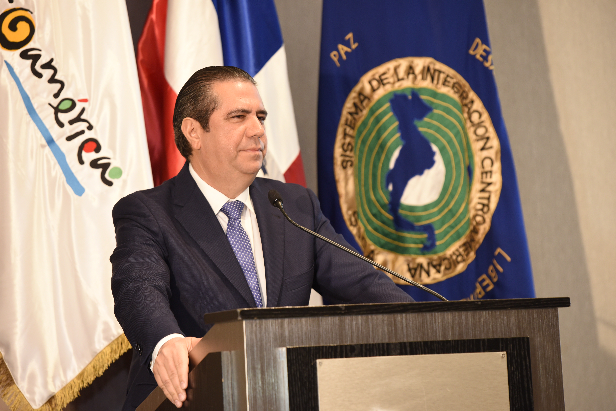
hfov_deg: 11.7
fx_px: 2994
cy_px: 206
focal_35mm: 175
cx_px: 308
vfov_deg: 7.8
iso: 1250
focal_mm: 175
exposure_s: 1/50
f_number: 4
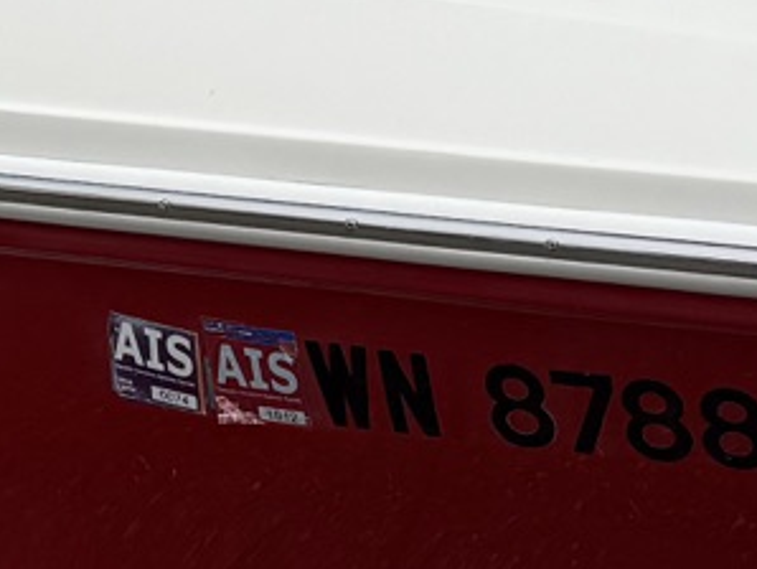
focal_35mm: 161
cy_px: 711
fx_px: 3524
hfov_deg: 12.2
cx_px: 81
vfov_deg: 9.1
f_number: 1.78
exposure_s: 1/5319
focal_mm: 6.76
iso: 80
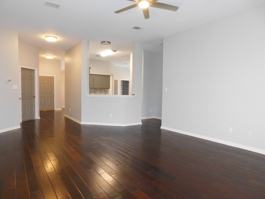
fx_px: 176
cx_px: 132
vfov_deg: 58.9
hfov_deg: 73.9
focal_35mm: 23
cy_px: 100
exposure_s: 1/30
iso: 280
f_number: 3
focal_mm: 4
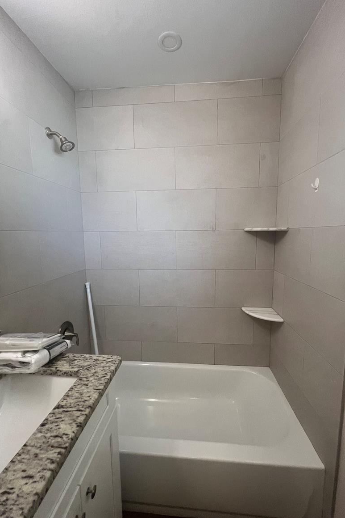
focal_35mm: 14
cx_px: 177
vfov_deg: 104.2
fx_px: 201
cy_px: 261
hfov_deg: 81.2
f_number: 1.8
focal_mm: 1.57
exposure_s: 1/120
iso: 125
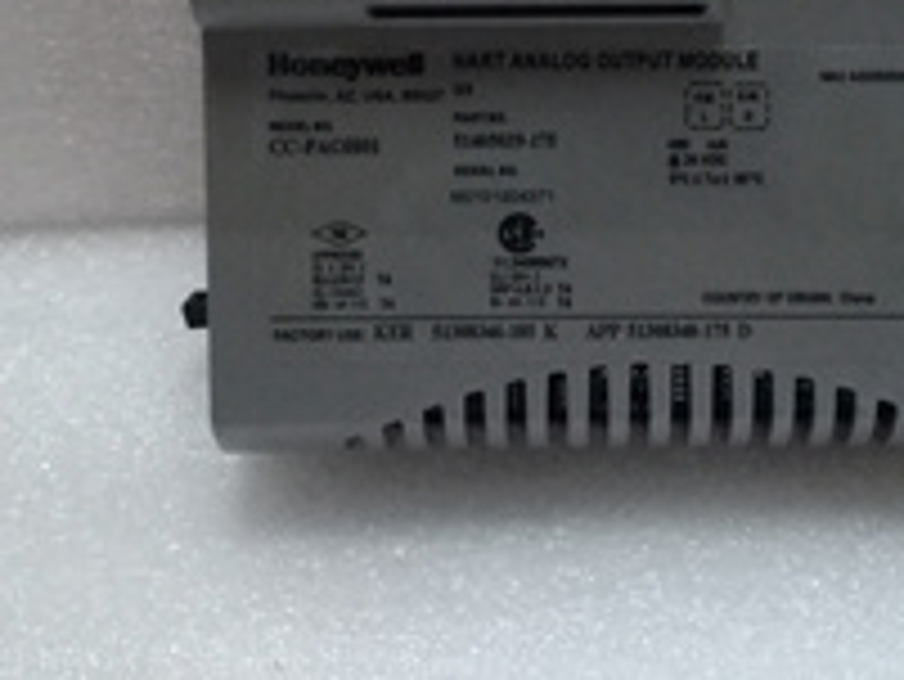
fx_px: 1751
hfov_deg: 28.7
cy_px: -16
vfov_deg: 21.1
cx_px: 621
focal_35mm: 67
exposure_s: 1/33
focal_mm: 3.79
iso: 889
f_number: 2
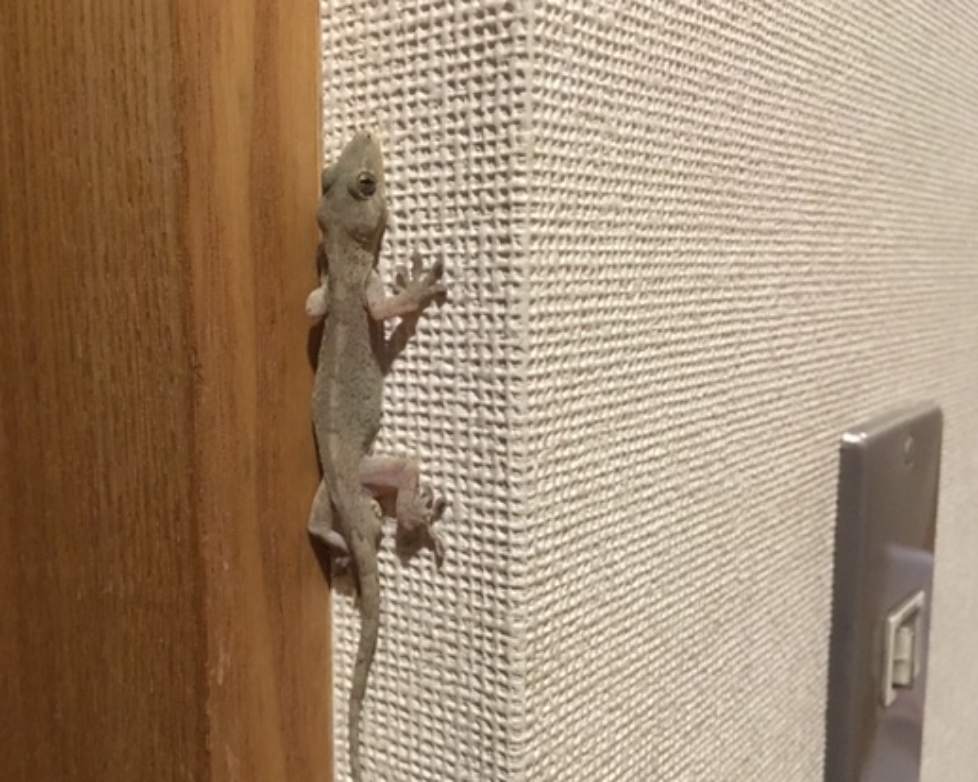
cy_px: 434
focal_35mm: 35
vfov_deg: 42.1
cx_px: 383
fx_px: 1013
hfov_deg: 51.2
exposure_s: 1/15
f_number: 2.2
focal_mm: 4.15
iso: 320
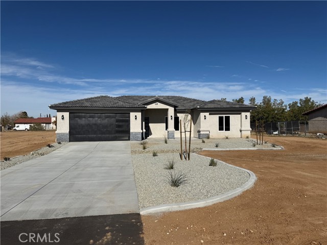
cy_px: 122
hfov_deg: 71.6
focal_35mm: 24
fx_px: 227
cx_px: 164
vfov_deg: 56.8
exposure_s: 1/11905
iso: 80
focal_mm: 6.76
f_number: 1.78
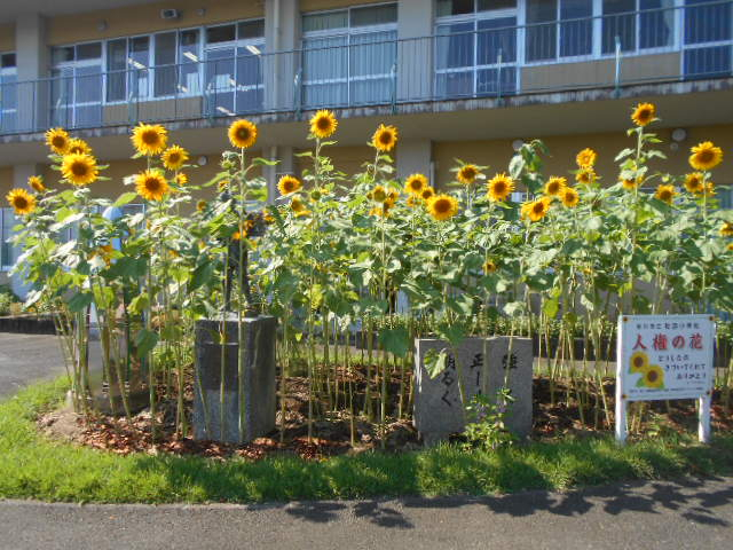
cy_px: 275
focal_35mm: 26
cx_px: 366
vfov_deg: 53.1
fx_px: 551
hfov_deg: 67.3
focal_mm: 4.6
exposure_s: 1/500
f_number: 3.2
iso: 80
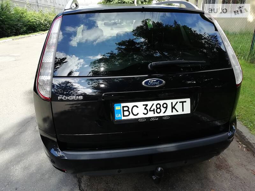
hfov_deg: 67.3
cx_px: 128
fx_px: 192
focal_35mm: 26
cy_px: 96
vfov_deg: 53.1
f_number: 2.2
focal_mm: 3.5
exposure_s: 1/332
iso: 50
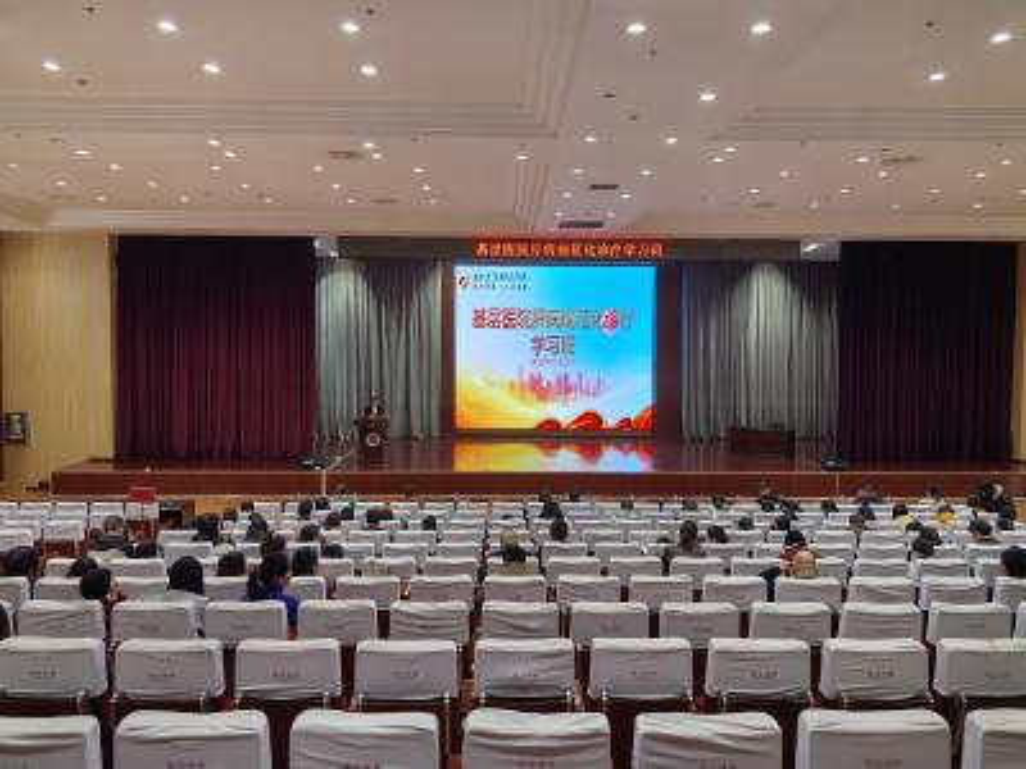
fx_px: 800
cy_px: 384
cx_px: 513
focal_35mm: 27
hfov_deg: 65.3
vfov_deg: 51.4
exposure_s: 1/50
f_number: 2
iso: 80
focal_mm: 5.72
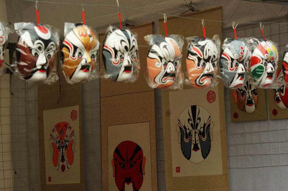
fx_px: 899
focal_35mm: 112
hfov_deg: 18.2
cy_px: 96
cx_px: 144
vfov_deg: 12.1
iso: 200
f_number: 8
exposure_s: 1/320
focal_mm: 75
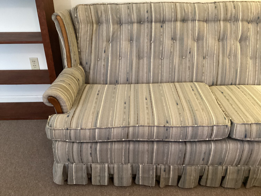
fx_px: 234
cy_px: 98
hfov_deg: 58.3
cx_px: 130
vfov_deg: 45.4
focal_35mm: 31
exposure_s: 1/25
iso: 640
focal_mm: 3.3
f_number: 2.4
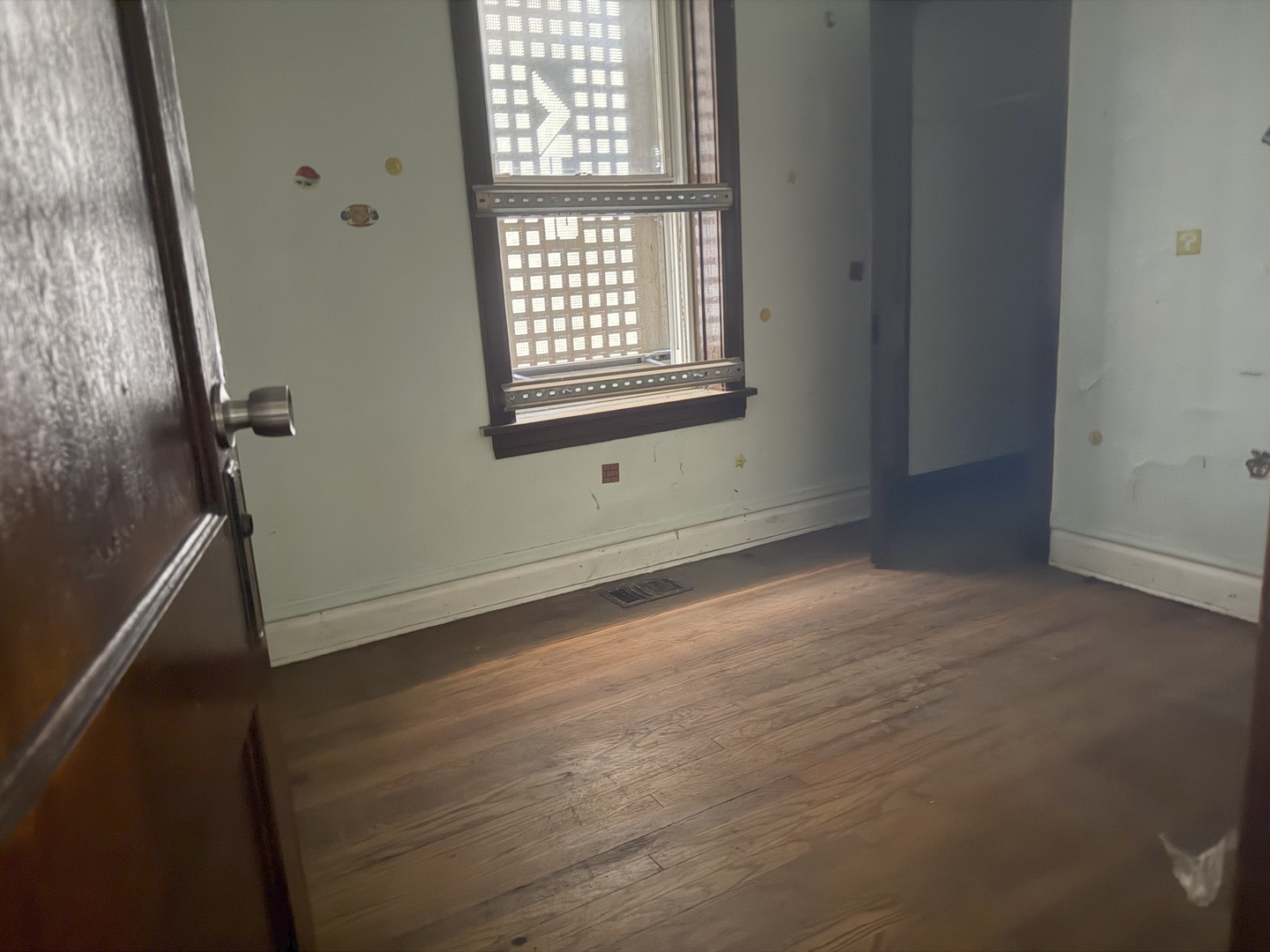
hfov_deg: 71.6
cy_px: 476
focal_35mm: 24
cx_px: 635
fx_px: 881
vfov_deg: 56.8
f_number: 1.78
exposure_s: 1/5
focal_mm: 6.76
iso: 2000
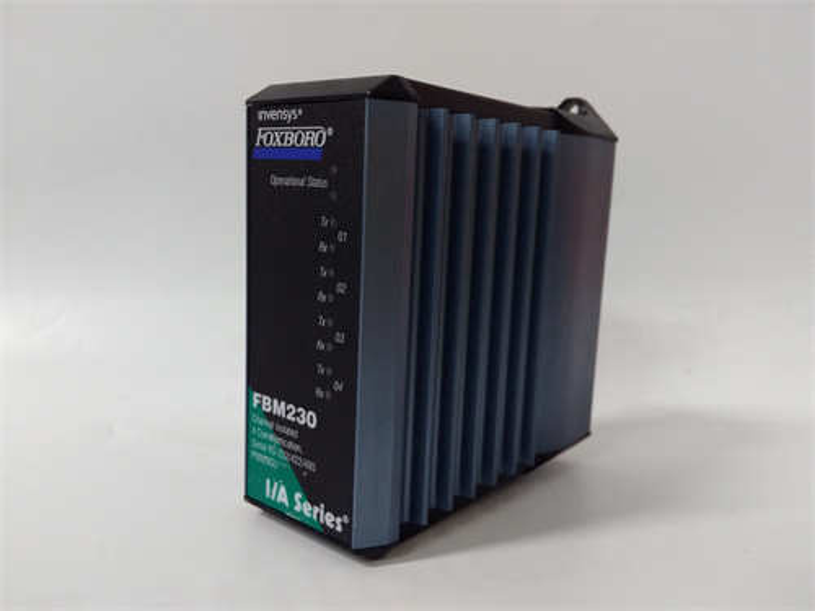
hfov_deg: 65.3
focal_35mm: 27
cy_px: 306
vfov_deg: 51.4
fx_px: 636
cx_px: 408
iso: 425
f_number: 2
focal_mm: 3.79
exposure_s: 1/30
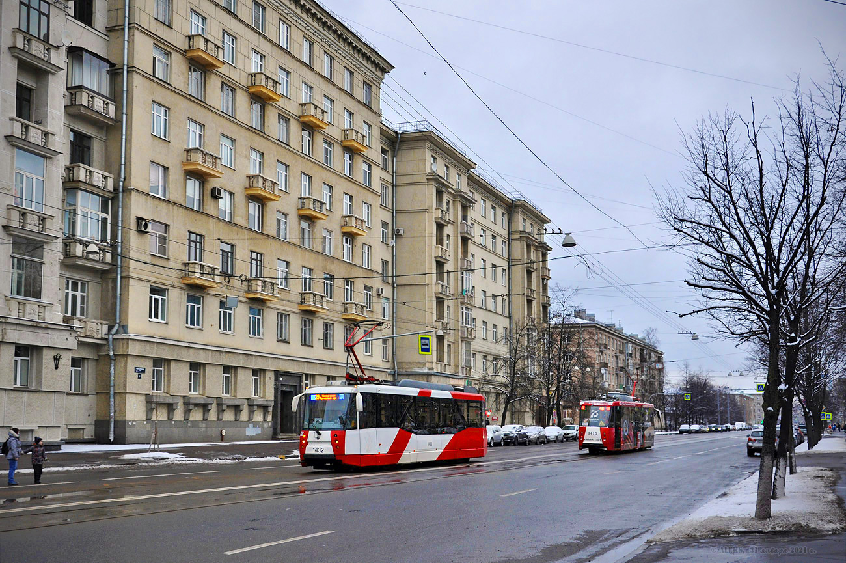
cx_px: 423
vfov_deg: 35.4
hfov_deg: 51.3
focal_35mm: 38
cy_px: 282
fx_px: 881
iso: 400
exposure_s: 1/200
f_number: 5
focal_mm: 25
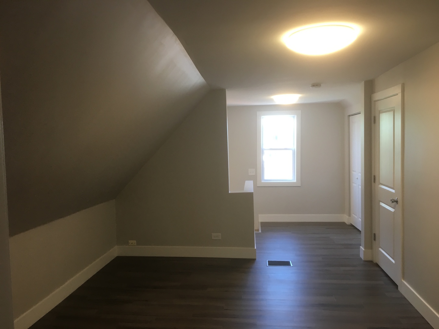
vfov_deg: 48.2
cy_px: 164
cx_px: 220
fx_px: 368
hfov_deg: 61.7
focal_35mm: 29
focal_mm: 4.15
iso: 50
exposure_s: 1/30
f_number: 2.2
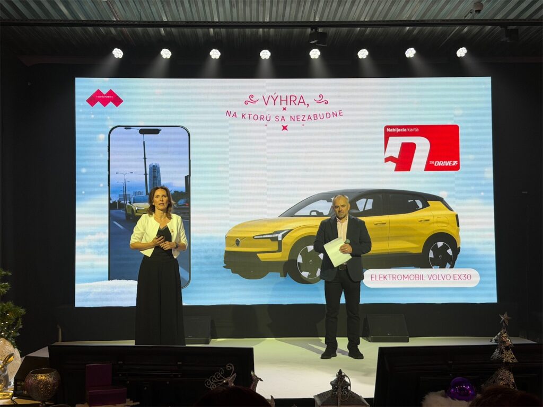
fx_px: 753
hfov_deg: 39.7
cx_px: 272
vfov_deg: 30.3
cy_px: 204
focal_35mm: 48
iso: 50
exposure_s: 1/121
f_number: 1.78
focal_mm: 6.76
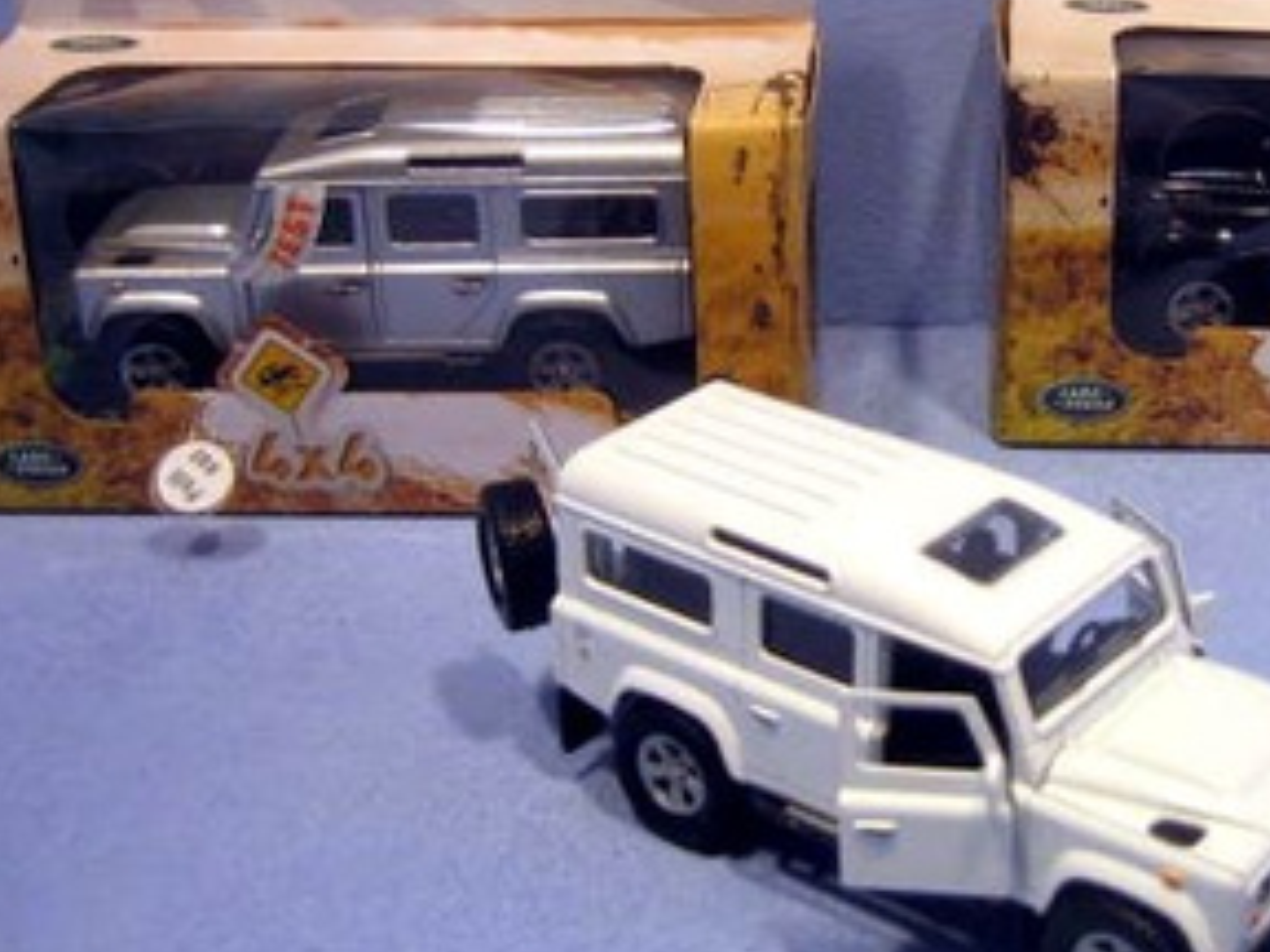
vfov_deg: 20.1
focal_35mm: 73
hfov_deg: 26.3
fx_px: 2678
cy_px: 359
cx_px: 966
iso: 334
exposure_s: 1/60.2
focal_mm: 7.4
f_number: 3.2
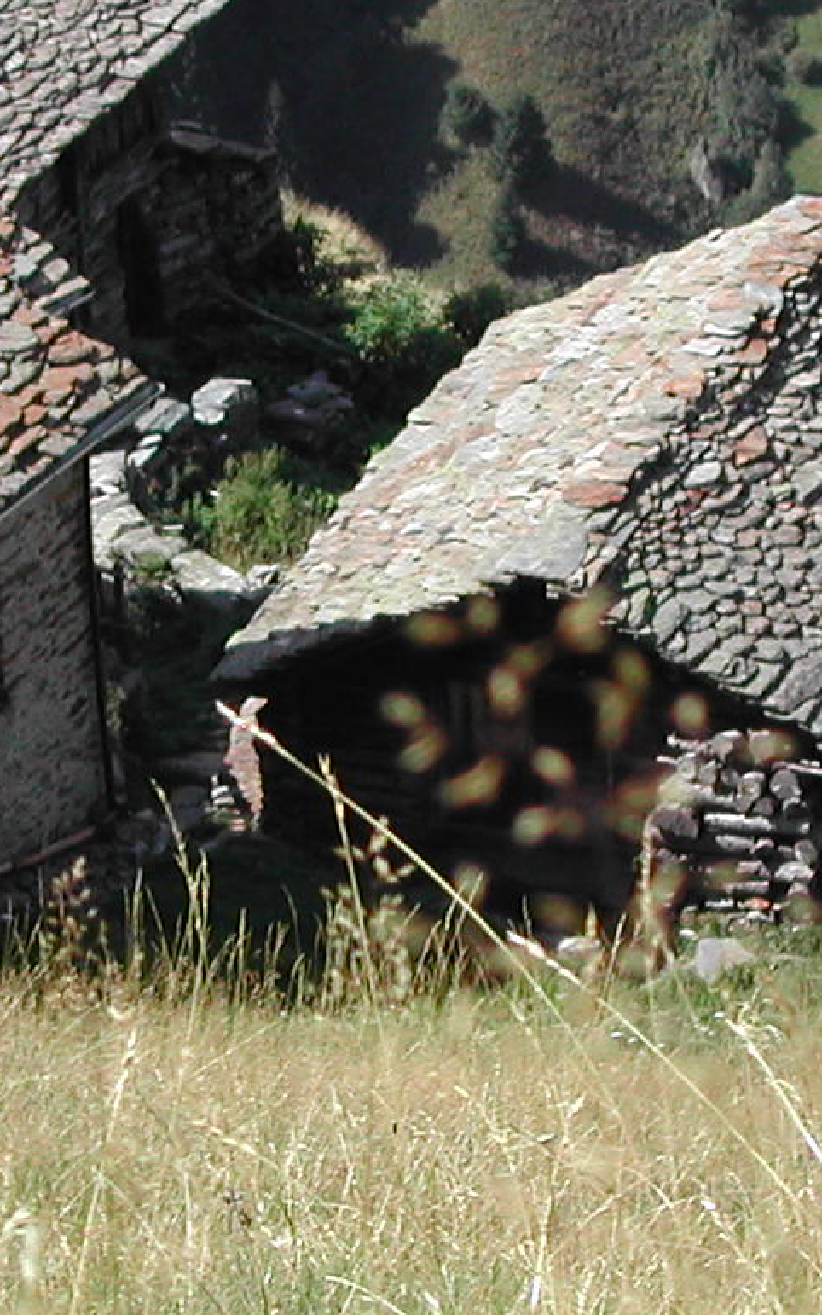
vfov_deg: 9.1
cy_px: 551
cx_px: 60
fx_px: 8278
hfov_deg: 5.7
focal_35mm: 231
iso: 100
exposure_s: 1/564
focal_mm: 17.4
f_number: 4.1
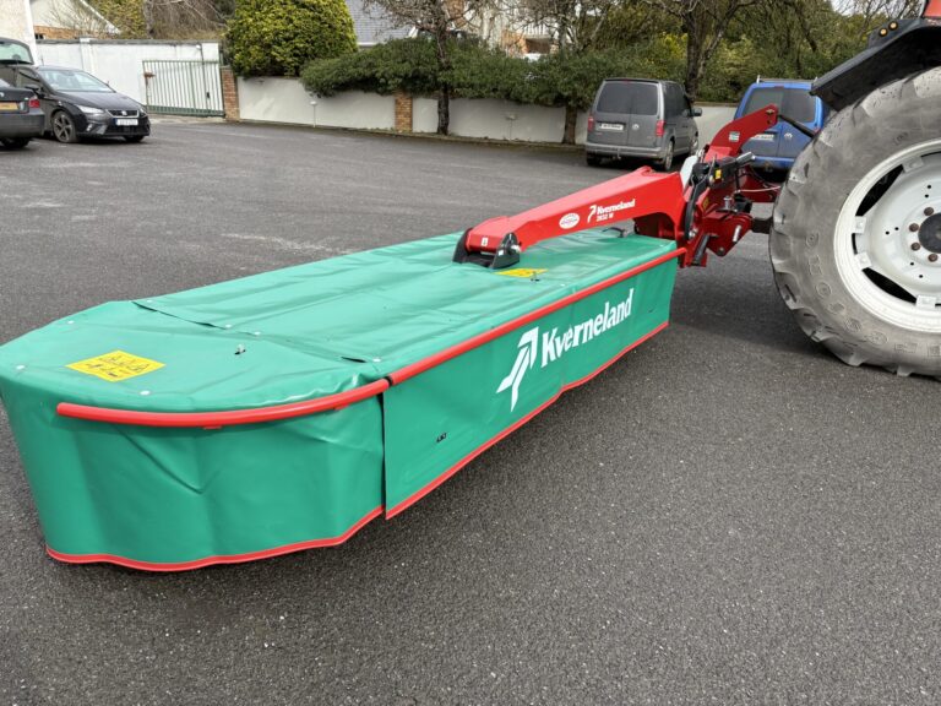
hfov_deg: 67.3
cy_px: 353
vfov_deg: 53.1
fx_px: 707
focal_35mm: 26
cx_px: 470
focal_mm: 5.96
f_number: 1.6
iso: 50
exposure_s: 1/1175
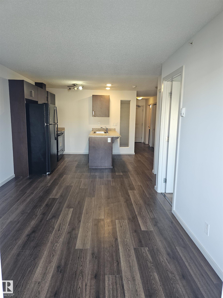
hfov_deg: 58.9
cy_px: 149
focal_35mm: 23
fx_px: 198
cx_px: 112
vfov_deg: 73.9
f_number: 1.7
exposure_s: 1/120
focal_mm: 6.3
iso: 250
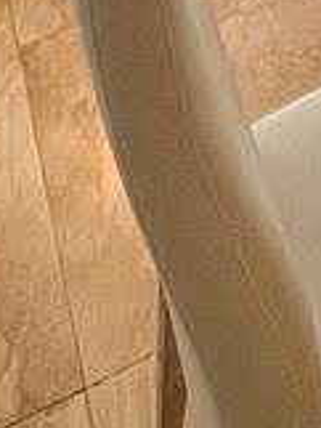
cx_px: 647
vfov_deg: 14.6
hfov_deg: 13.1
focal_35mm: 97
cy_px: -548
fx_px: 1198
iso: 100
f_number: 1.8
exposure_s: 1/120
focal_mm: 1.57
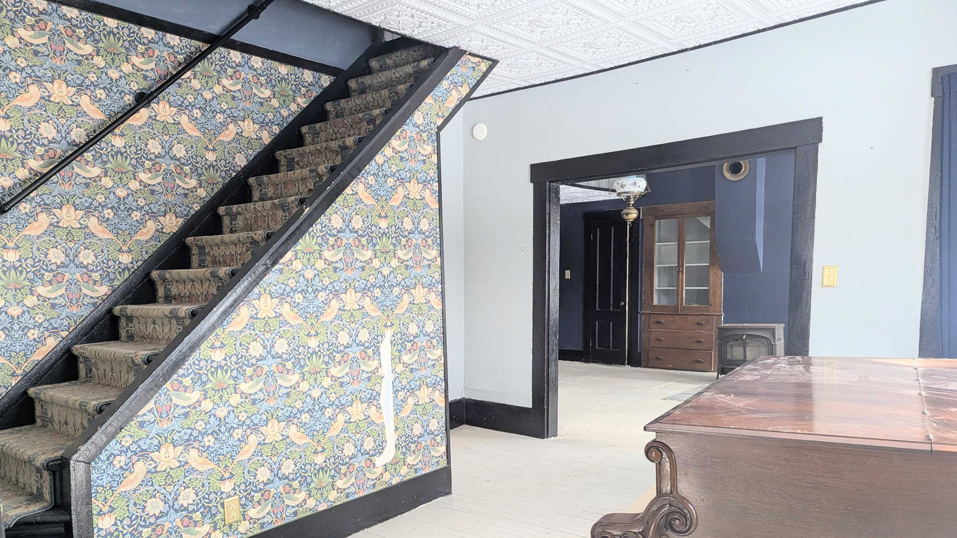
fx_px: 685
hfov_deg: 69.9
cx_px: 480
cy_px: 330
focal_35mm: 27
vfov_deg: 42.6
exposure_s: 1/47.3
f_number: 1.85
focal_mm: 6.81
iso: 113
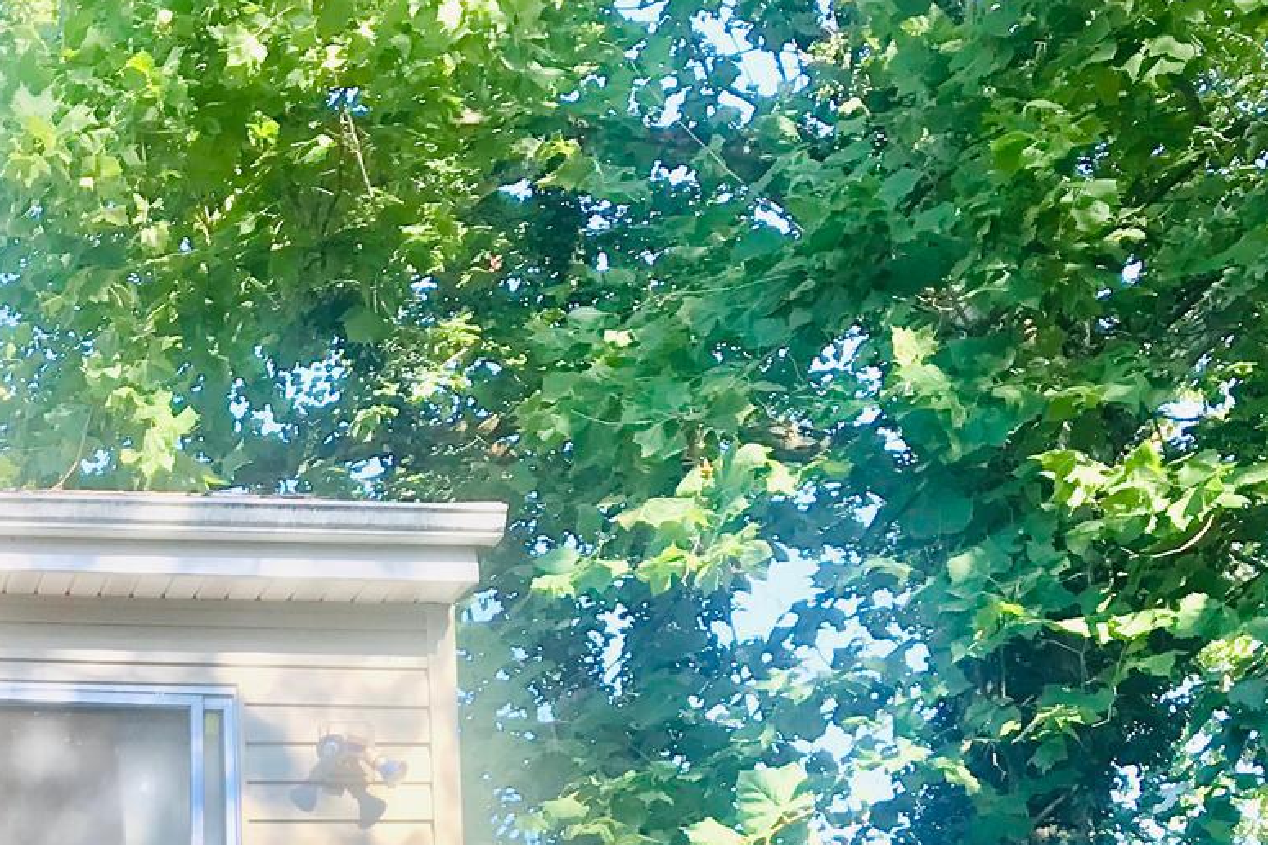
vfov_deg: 16.4
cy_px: 1217
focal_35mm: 77
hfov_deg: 24.8
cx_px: -57
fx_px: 2711
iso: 20
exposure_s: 1/212
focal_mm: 3.99
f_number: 1.8
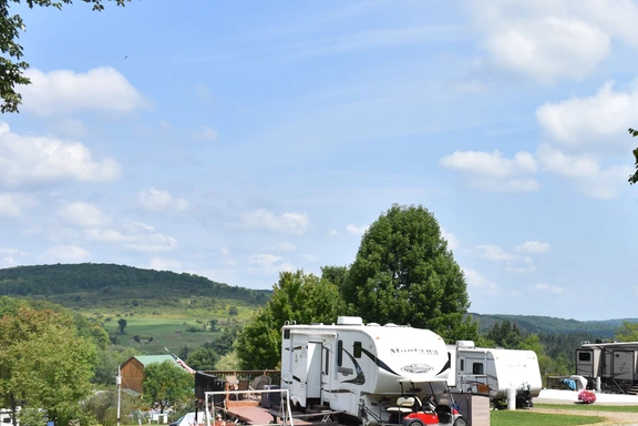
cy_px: 303
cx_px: 501
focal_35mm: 55
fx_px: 975
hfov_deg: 35.2
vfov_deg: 24.4
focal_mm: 22
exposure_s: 1/500
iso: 140
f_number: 8
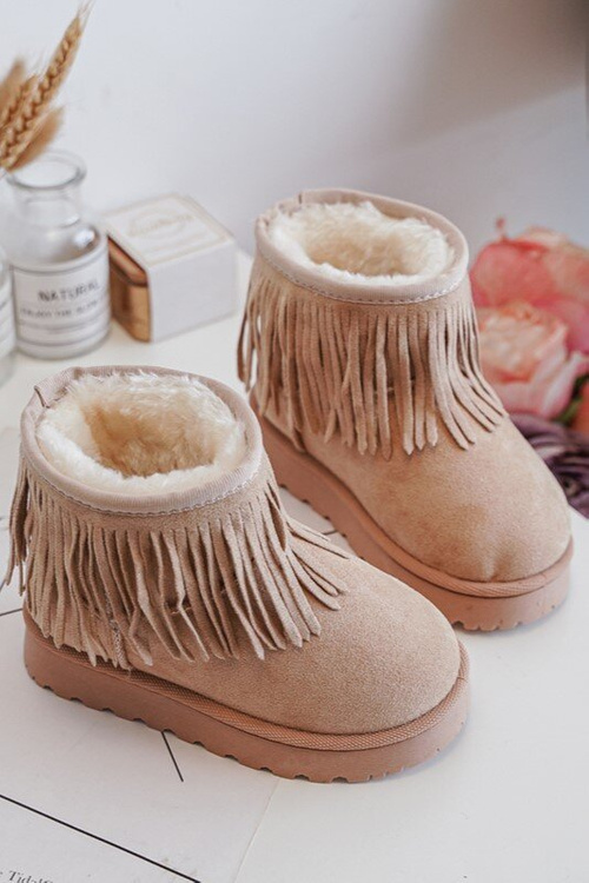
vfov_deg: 41.1
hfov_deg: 28.1
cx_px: 294
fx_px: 1178
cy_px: 442
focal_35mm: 48
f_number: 4
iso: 500
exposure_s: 1/100
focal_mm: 48
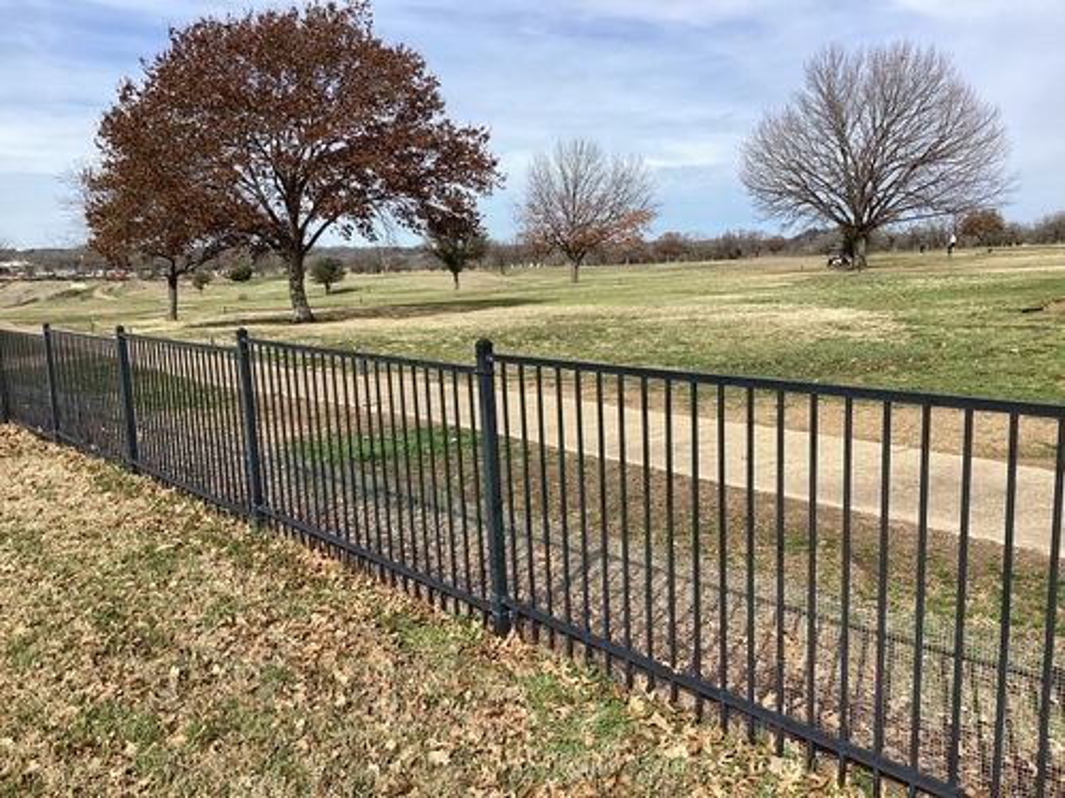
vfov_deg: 45.4
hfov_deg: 58.4
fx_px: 954
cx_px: 532
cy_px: 399
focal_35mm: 31
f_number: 2.4
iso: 25
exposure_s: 1/1404
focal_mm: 3.3
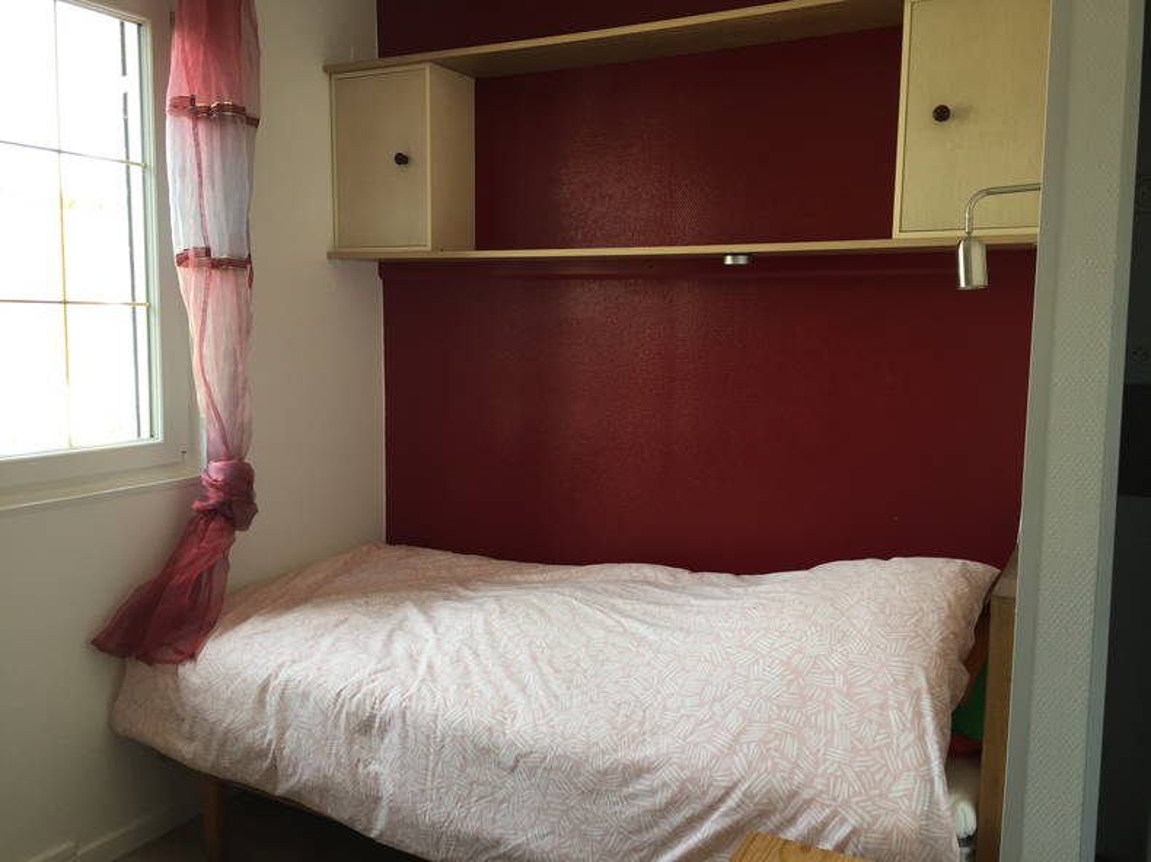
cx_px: 576
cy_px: 431
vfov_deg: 48.2
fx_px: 964
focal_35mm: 29
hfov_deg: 61.7
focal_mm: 4.15
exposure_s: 1/50
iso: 40
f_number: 2.2
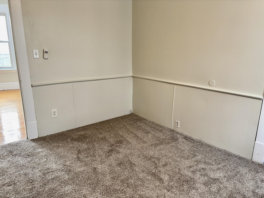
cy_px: 99
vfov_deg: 53.1
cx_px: 132
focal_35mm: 26
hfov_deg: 67.3
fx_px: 198
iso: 40
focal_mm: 5.96
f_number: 1.6
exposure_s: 1/25
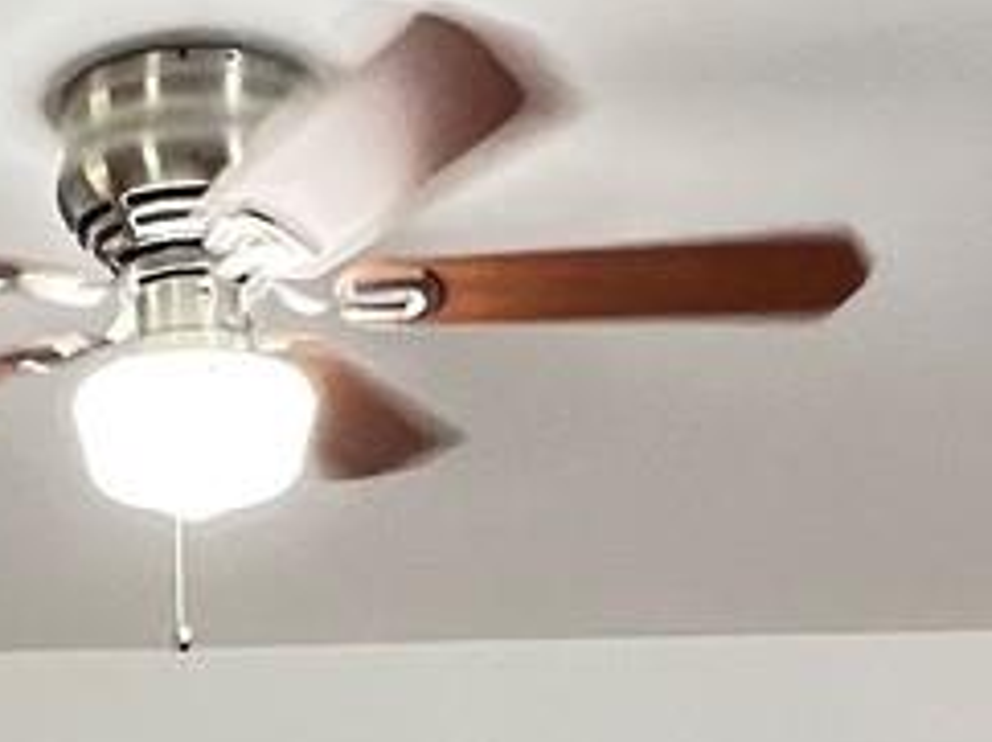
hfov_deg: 22.4
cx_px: 143
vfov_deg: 15.0
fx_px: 2462
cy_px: 1328
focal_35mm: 86
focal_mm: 1.57
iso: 160
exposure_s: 1/60
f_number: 1.8
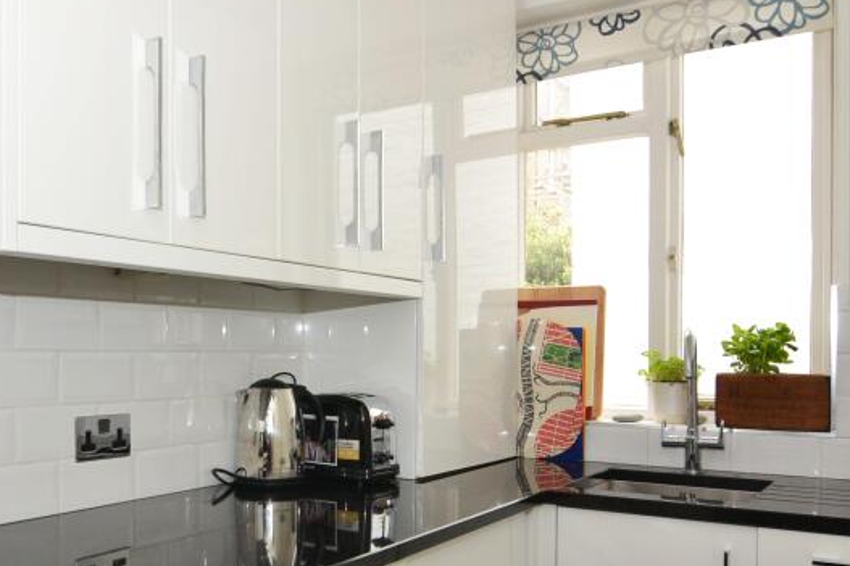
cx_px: 247
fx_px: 826
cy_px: 352
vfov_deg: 37.6
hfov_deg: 52.8
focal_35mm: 35
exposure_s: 1/60
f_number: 5.6
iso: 400
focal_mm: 12
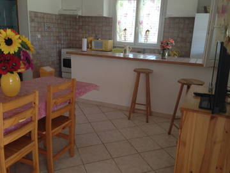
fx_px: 219
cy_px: 86
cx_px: 115
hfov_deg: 55.4
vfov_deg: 42.9
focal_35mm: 33
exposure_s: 1/20
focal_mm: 4.12
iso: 200
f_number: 2.4
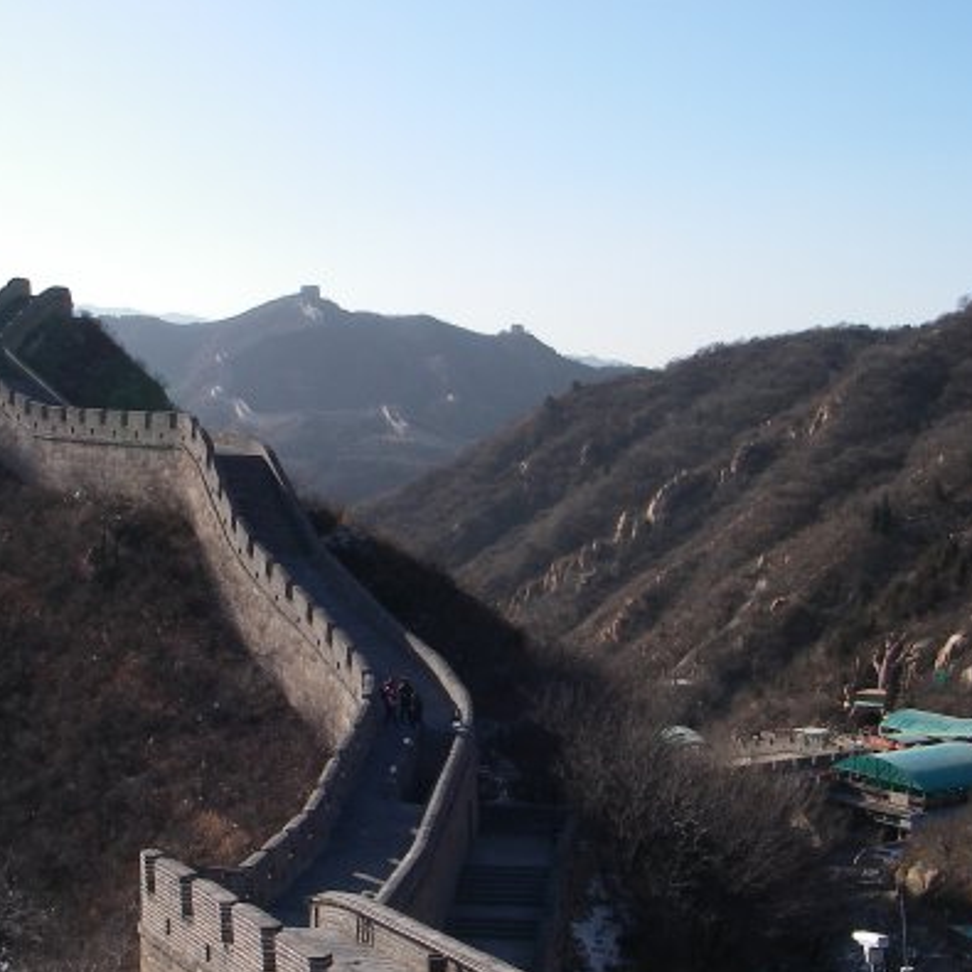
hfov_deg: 32.7
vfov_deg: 32.8
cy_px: 538
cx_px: 381
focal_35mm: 52
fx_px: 1652
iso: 64
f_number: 6.6
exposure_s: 1/160
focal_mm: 6.3
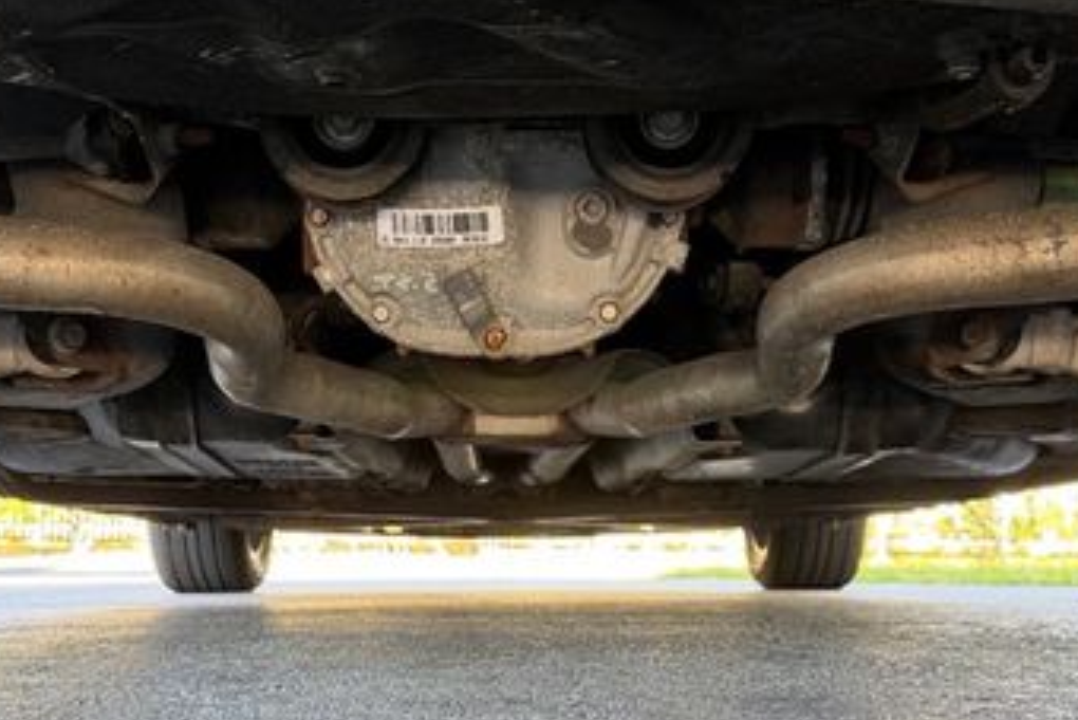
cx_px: 514
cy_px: 466
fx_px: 1408
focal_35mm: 47
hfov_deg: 41.9
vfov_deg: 28.5
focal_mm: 6.76
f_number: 1.78
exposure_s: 1/97
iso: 200
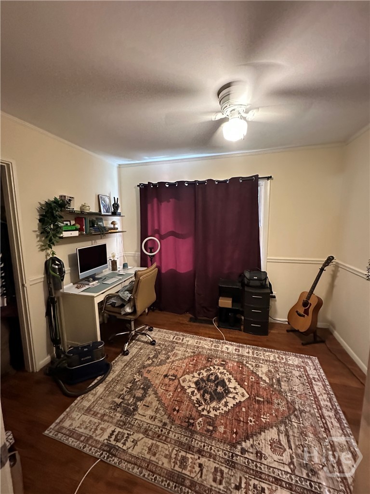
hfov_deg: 85.7
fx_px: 200
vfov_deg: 102.1
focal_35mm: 14
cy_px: 247
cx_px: 185
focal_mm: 2.22
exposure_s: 1/40
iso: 1000
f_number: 2.2
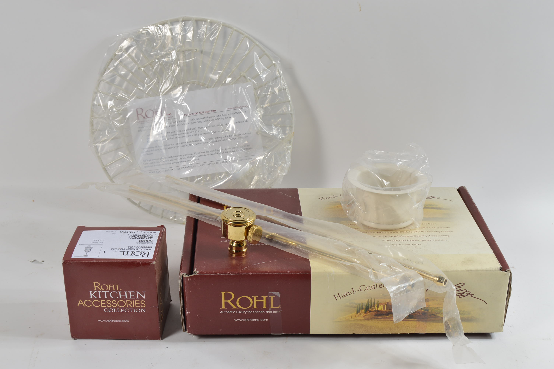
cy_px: 184
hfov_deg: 35.1
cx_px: 277
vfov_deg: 23.7
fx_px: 876
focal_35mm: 57
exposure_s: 1/80
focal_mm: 38
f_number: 8
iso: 100
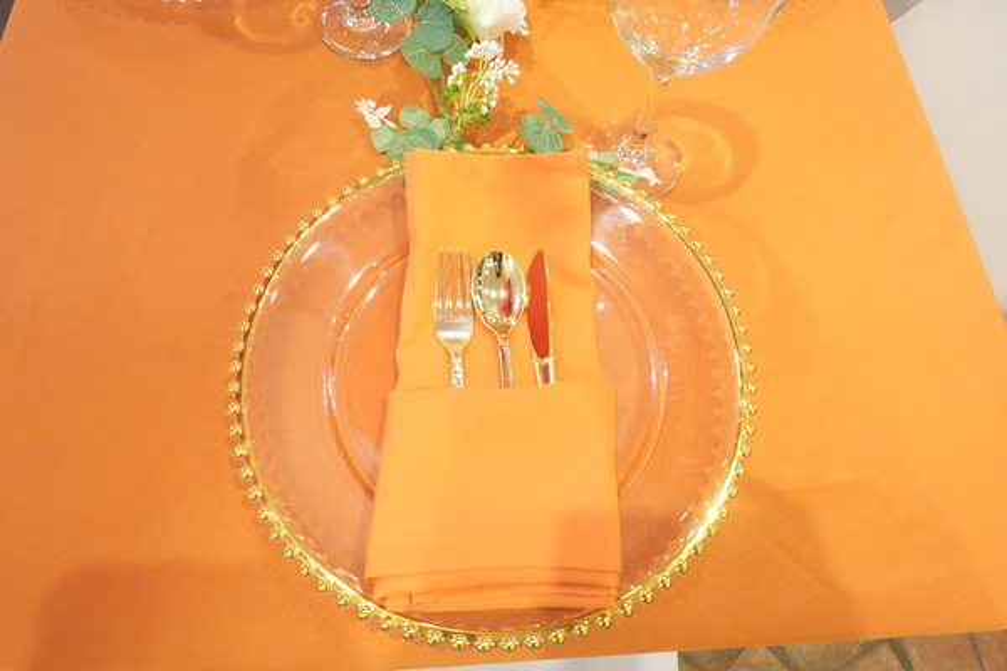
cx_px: 504
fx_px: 559
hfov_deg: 84.0
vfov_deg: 61.9
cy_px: 336
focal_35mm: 20
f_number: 2
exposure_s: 1/80
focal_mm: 7.6
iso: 2000
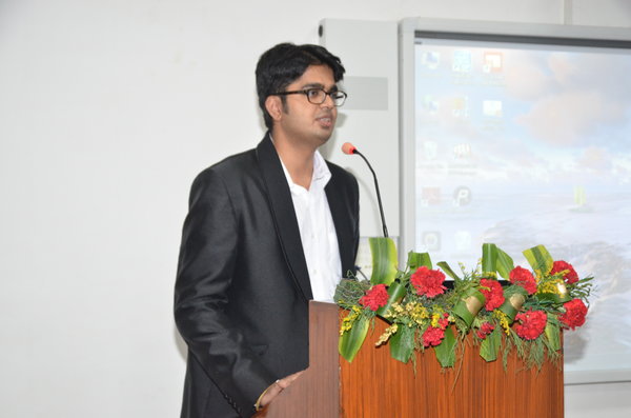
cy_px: 209
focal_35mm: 63
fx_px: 1102
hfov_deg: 32.0
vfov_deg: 21.5
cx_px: 316
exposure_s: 1/80
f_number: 5.6
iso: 2000
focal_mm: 42
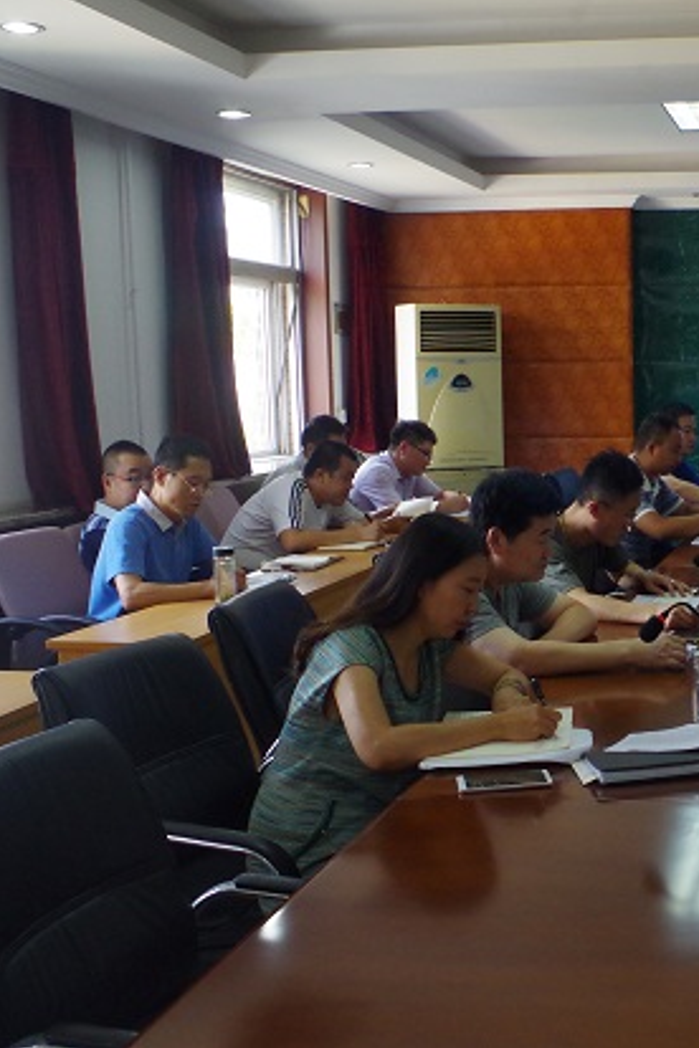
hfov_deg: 27.0
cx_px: 752
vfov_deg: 42.7
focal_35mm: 46
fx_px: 1340
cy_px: 515
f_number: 9
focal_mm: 20
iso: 1600
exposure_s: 1/50
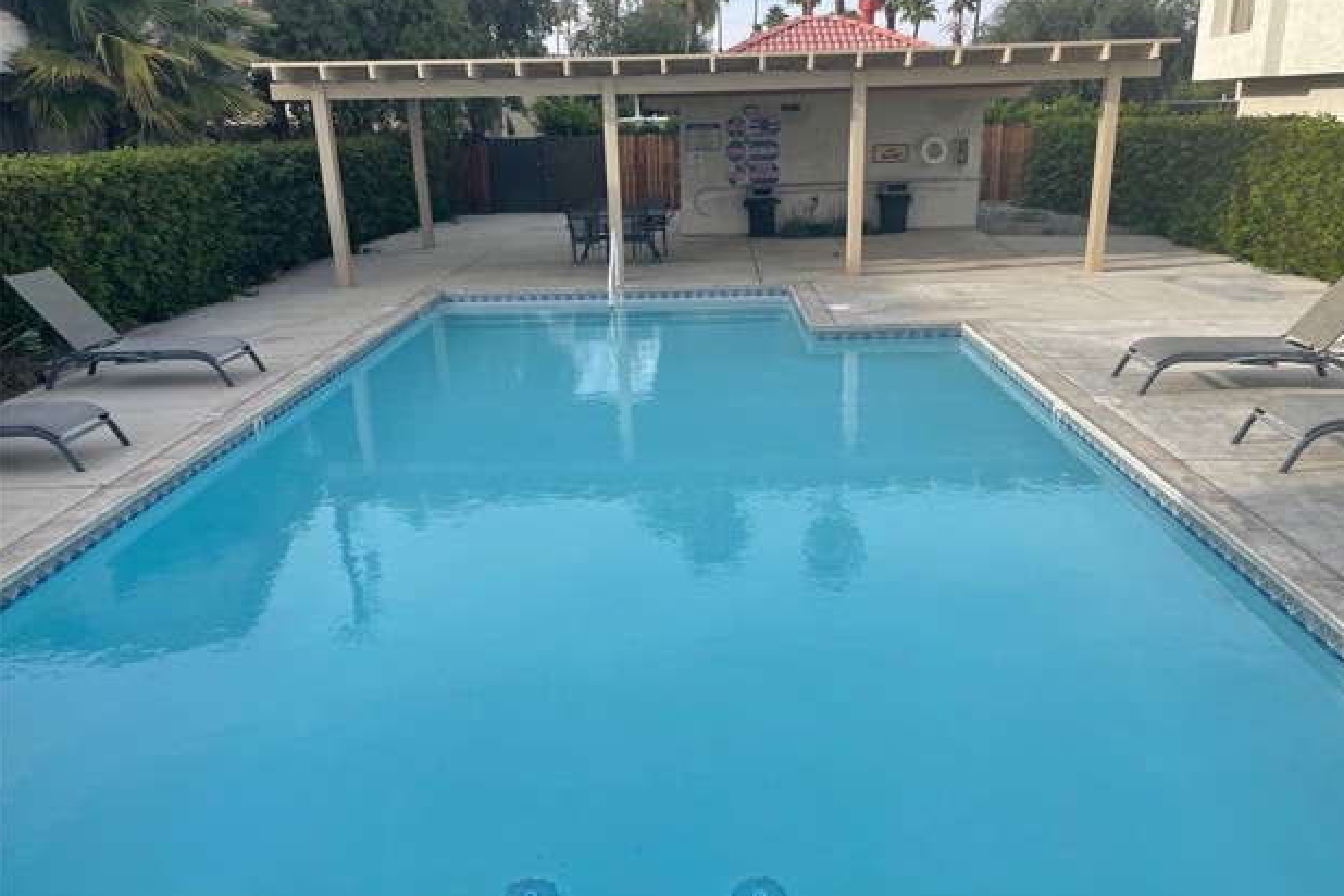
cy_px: 476
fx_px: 1045
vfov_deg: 46.4
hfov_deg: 65.5
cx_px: 694
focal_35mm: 28
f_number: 1.6
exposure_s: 1/1595
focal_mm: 4.2
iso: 32
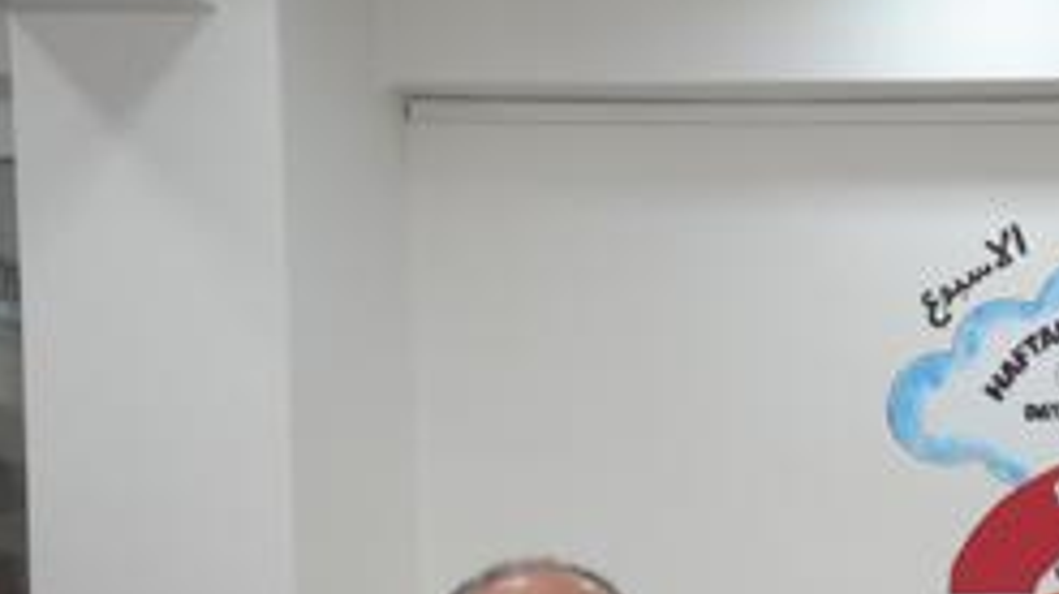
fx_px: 3087
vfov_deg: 10.7
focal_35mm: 110
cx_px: 1311
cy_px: 839
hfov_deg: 18.3
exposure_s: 1/160
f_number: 4
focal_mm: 42
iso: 1600
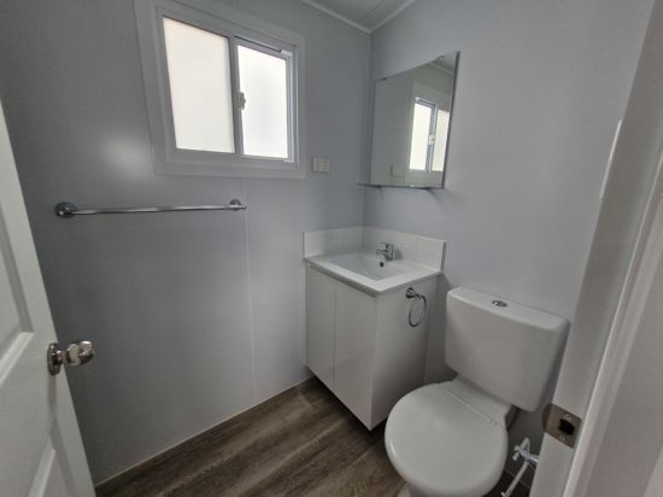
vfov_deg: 89.9
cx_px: 332
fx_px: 249
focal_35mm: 13
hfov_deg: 106.2
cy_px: 248
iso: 50
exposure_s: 1/50
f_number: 2.2
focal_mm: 1.74
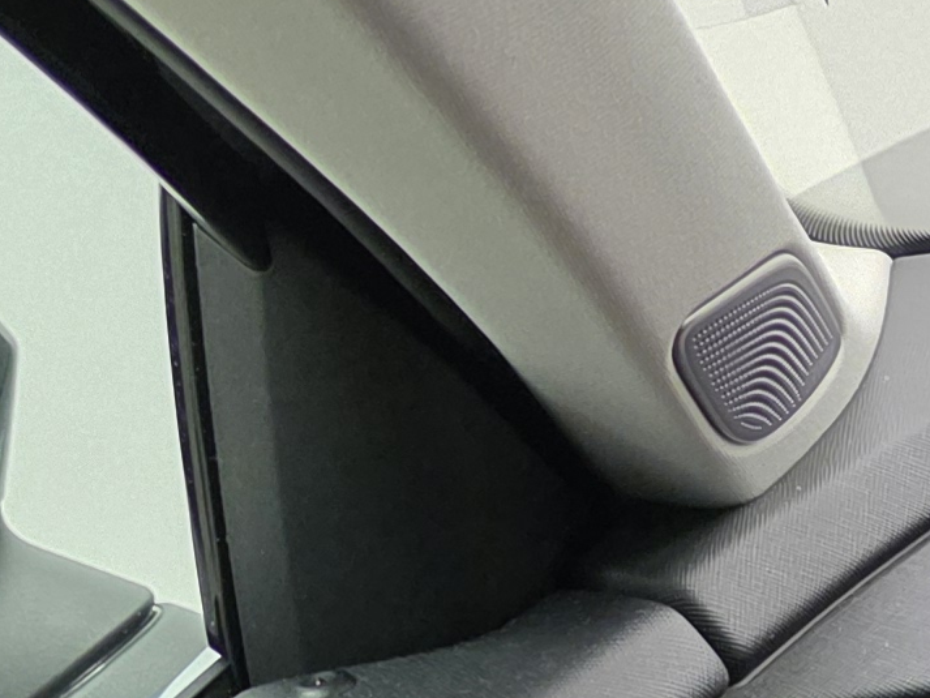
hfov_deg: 12.5
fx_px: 3466
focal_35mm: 129
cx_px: 2113
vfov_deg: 10.0
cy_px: 1713
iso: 1250
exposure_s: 1/100
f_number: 1.7
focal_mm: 6.3
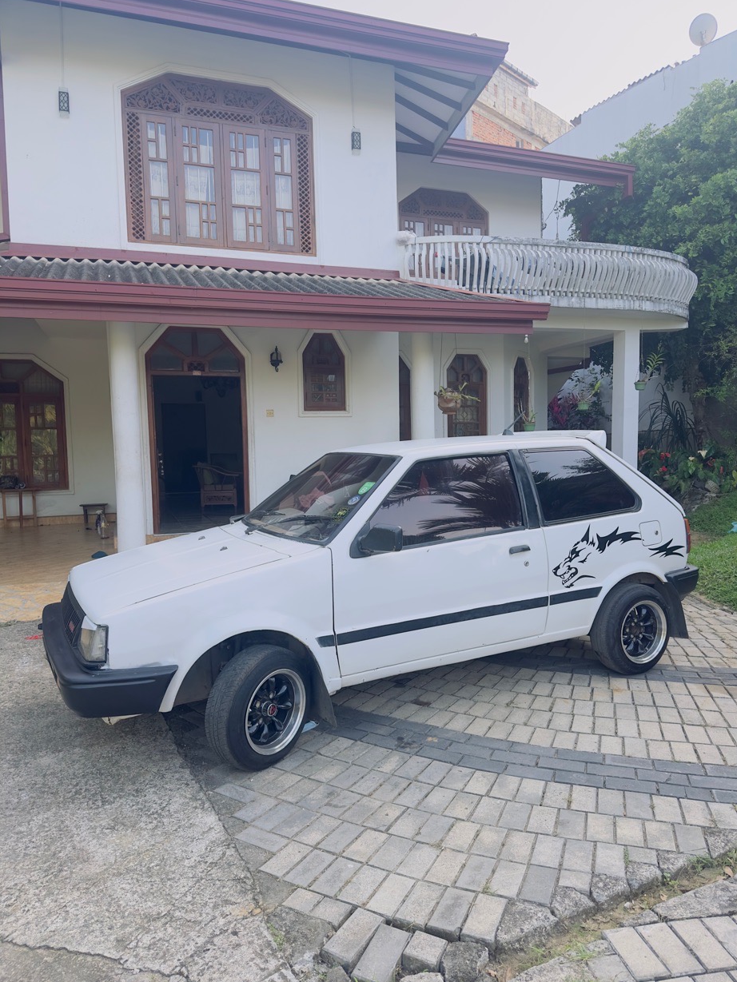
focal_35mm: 25
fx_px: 710
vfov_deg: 69.4
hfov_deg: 54.9
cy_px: 495
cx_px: 383
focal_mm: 6.86
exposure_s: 1/824
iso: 80
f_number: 1.78
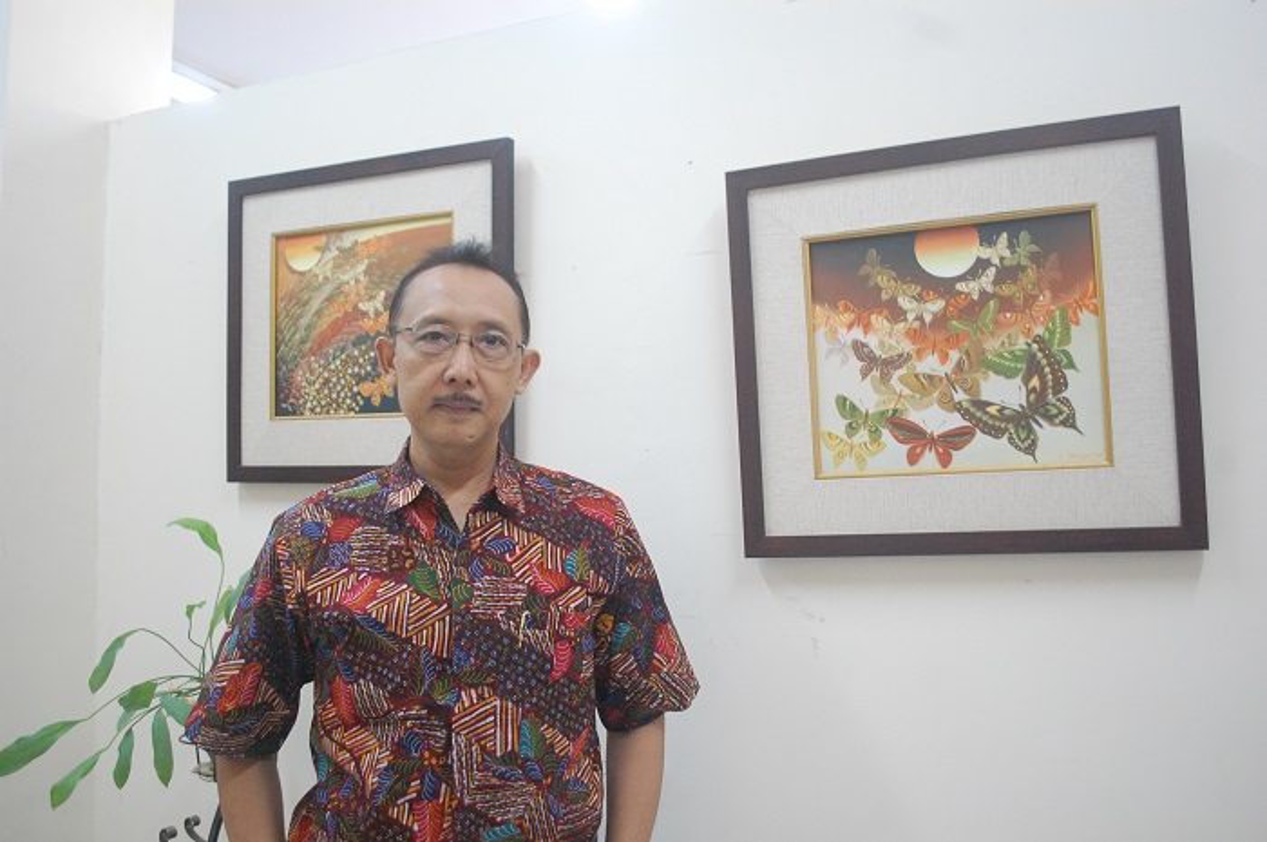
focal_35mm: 30
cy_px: 421
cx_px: 634
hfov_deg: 62.0
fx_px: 1055
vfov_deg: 43.5
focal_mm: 20
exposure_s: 1/25
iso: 1600
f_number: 3.8
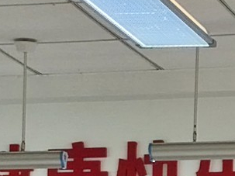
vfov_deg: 5.6
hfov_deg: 7.6
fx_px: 1758
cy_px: 342
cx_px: 281
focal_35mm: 259
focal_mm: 4.94
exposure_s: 1/100
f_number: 1.5
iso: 100
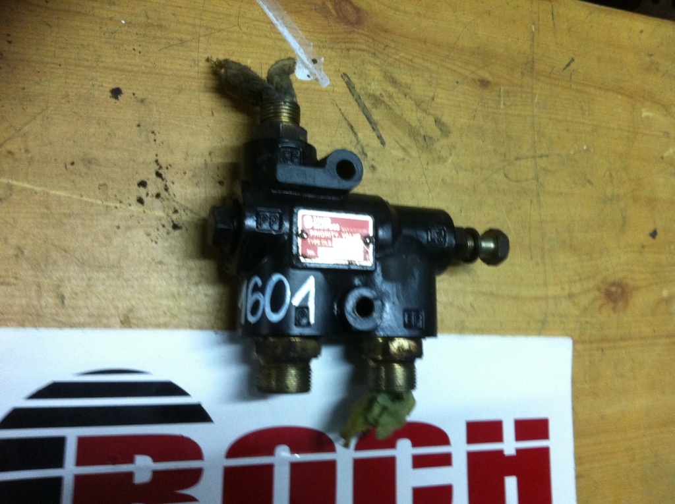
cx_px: 338
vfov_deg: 40.6
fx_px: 682
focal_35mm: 35
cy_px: 252
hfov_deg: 52.7
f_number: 2.8
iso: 250
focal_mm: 3.85
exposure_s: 1/17
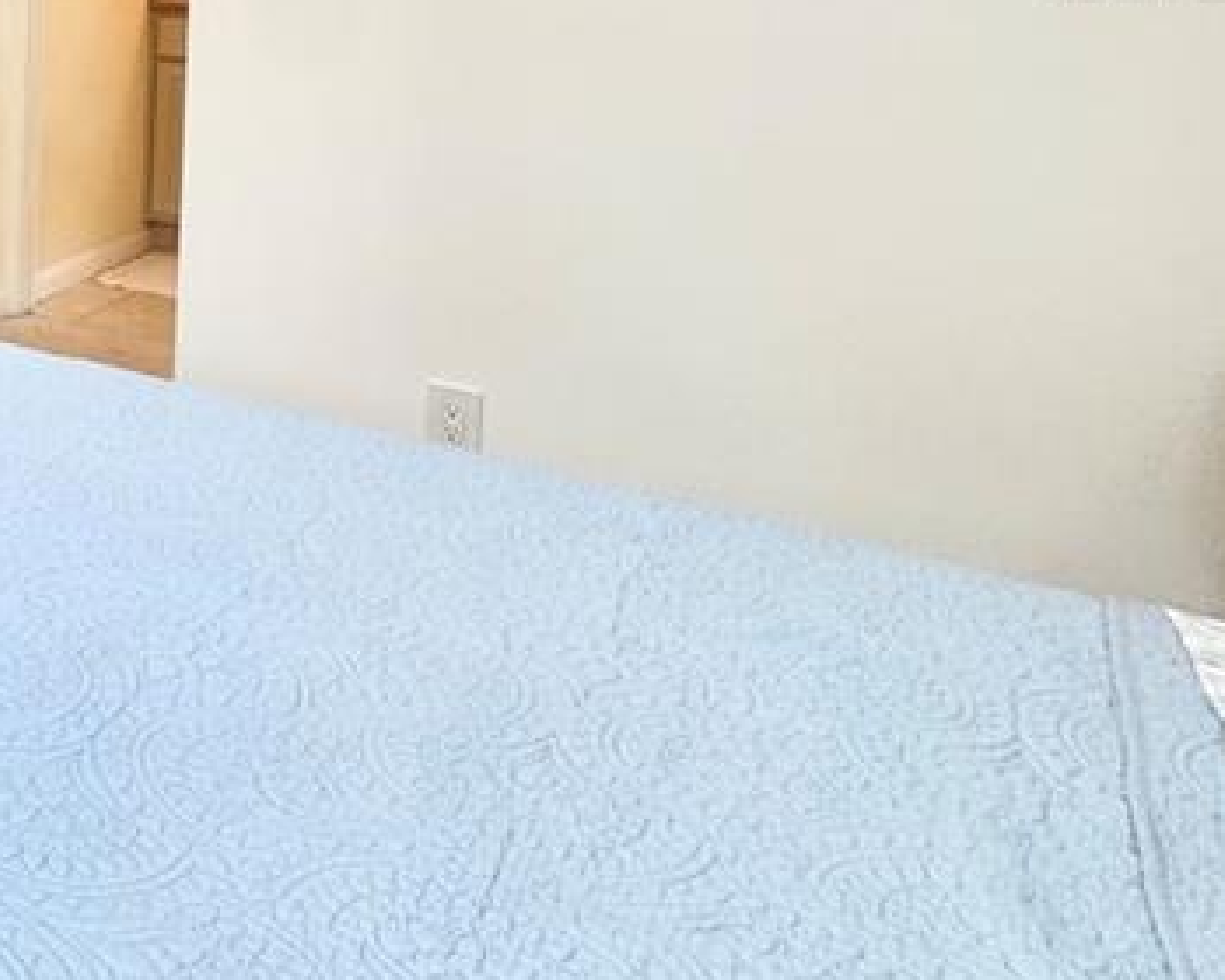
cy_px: -21
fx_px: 1450
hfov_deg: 30.3
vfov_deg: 33.8
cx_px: -536
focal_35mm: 40
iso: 200
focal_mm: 2.22
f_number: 2.2
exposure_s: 1/120
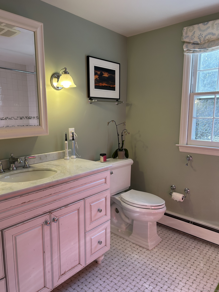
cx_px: 110
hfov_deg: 53.1
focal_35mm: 26
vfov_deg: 67.3
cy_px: 146
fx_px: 219
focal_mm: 5.7
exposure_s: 1/120
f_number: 1.5
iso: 80
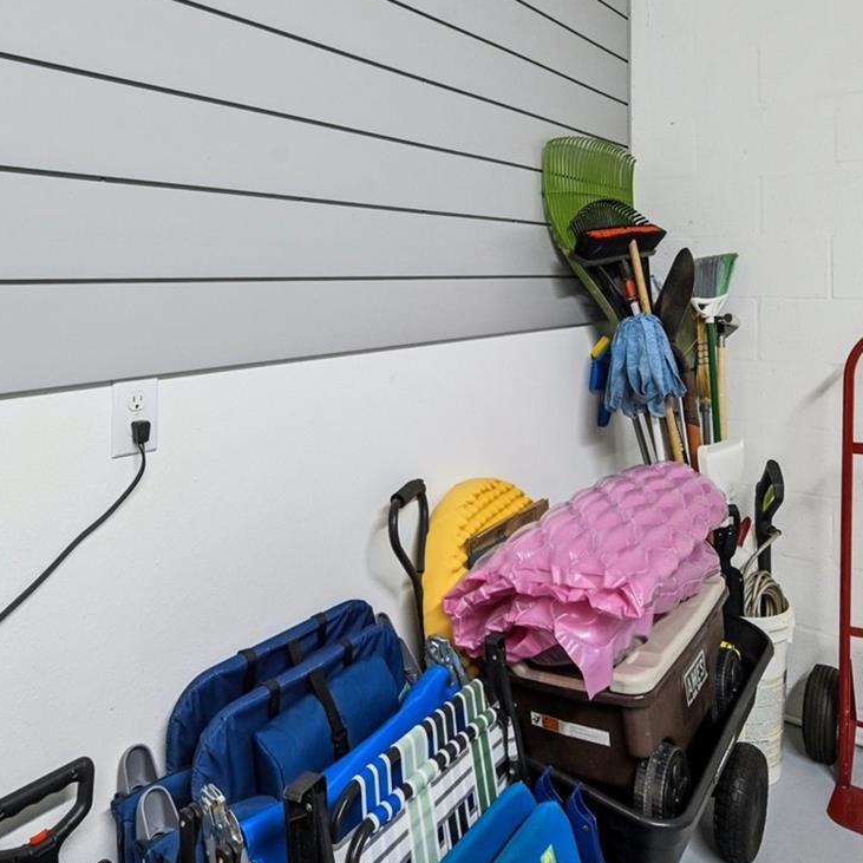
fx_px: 733
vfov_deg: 58.7
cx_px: 361
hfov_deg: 60.6
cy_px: 251
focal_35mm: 26
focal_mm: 14
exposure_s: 1/13
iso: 400
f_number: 8
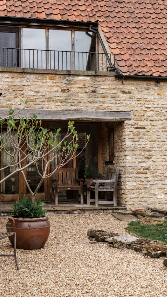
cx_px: 71
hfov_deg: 21.8
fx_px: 433
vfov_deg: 37.9
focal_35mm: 55
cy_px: 149
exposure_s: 1/200
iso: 200
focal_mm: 52
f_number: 9
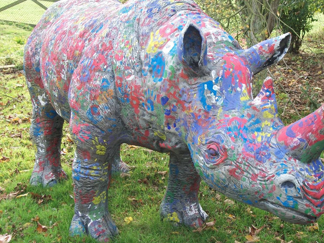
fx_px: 571
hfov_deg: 31.6
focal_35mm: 61
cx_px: 189
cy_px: 116
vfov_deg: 24.0
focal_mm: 8.8
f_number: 3.6
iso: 80
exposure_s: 1/80
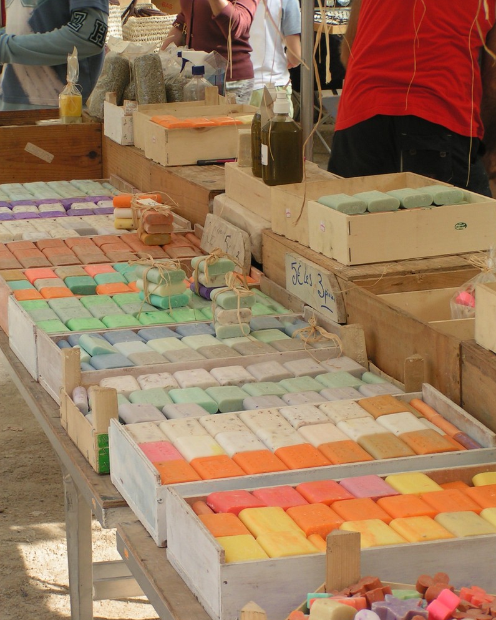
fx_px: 2000
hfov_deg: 14.1
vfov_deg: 17.6
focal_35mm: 109
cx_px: 248
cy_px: 330
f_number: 4.5
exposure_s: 1/160
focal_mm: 15.9
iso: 50
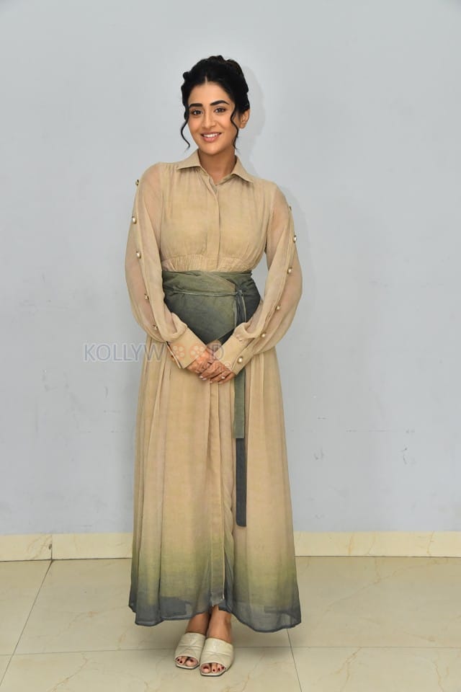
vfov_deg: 38.2
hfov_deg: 26.0
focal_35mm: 52
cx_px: 230
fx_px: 999
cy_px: 346
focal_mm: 52
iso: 2000
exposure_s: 1/125
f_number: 6.3
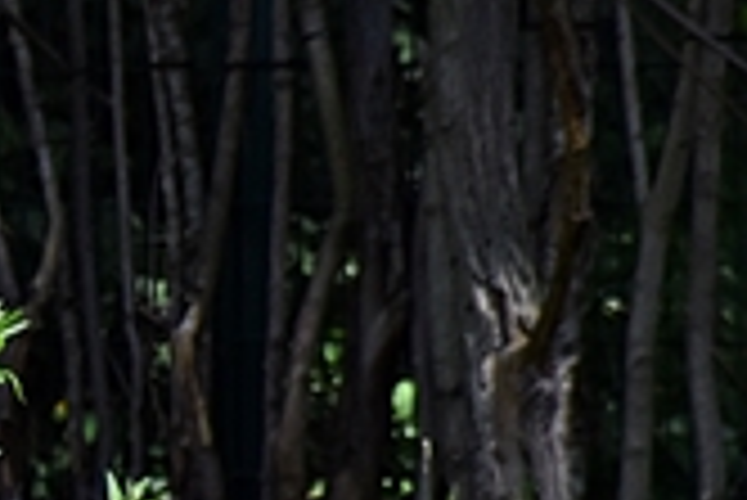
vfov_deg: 1.1
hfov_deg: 1.6
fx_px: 26853
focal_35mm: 1293
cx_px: -994
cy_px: 552
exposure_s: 1/1600
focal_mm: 140
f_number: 5.6
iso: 400
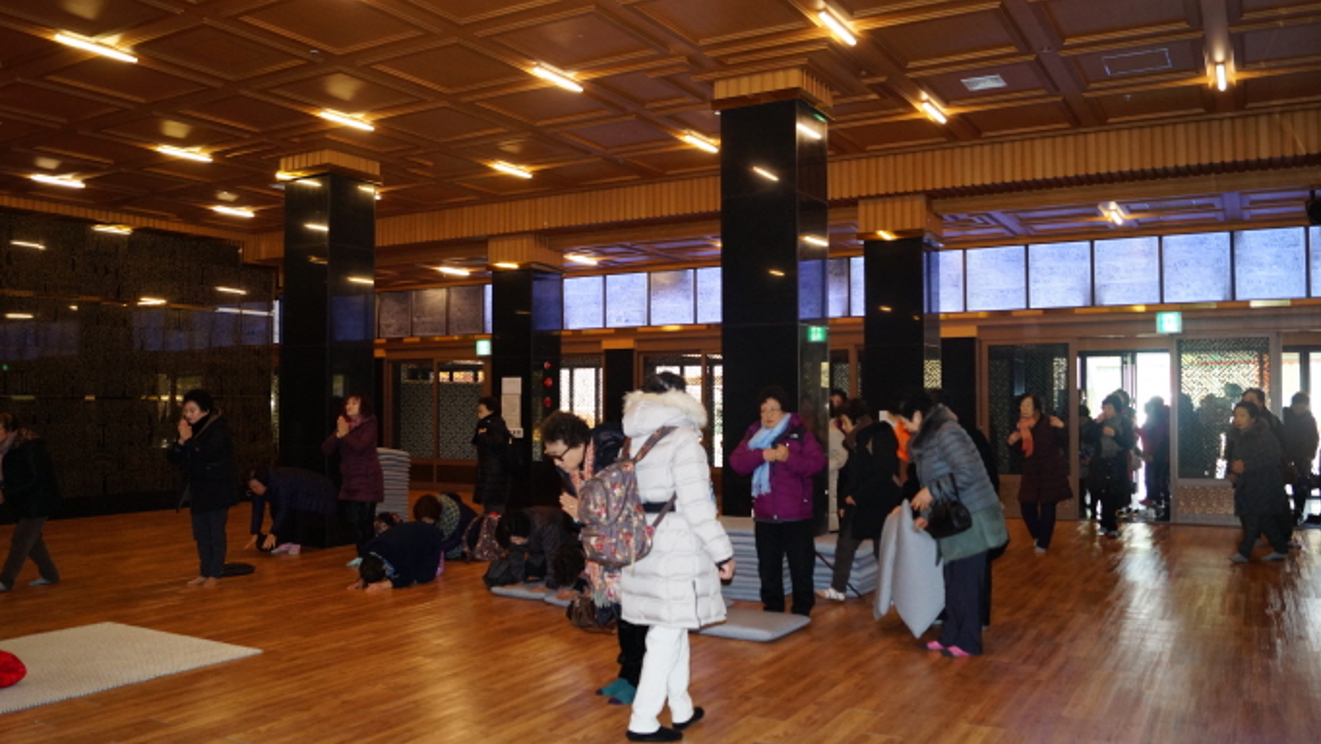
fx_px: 1016
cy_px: 381
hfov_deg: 66.0
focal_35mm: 29
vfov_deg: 40.2
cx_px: 676
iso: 500
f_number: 4
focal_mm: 18
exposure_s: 1/60
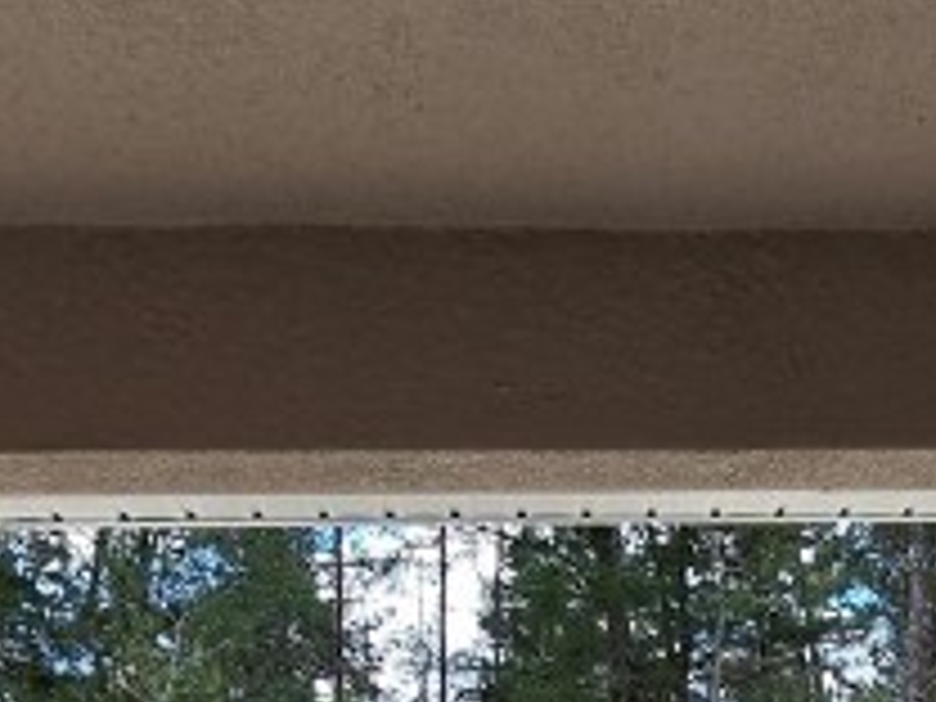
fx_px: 1731
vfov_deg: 19.2
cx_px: 603
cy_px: 1134
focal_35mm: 64
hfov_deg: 30.1
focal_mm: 2.2
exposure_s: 1/2000
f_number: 2.2
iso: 125
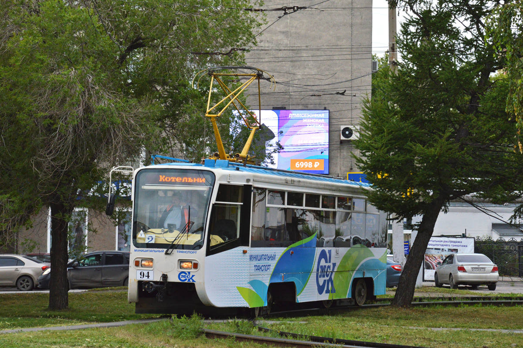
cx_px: 262
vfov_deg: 12.2
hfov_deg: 18.2
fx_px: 1634
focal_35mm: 112
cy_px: 174
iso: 400
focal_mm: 75
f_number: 8
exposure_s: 1/250
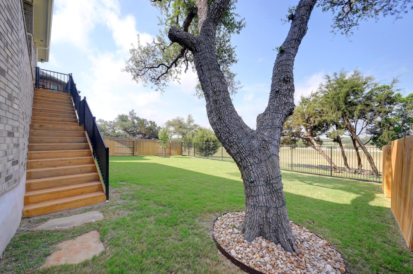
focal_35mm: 14
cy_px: 137
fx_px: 160
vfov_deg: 81.1
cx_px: 206
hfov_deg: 104.3
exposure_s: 1/400
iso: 2000
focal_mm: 14
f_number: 11
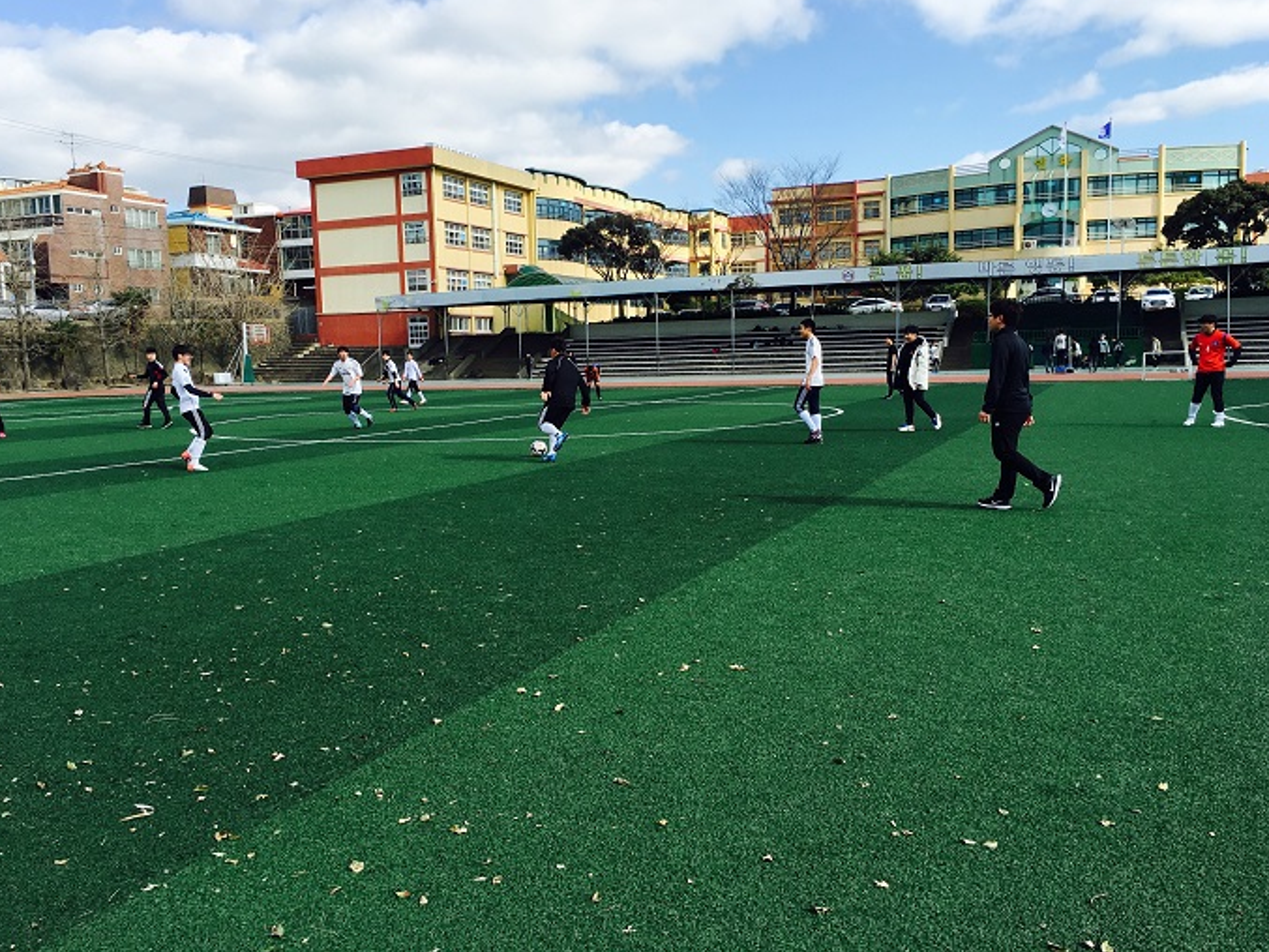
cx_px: 634
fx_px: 1100
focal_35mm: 30
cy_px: 462
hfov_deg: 60.0
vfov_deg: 46.8
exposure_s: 1/1148
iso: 25
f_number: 2.2
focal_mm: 4.15
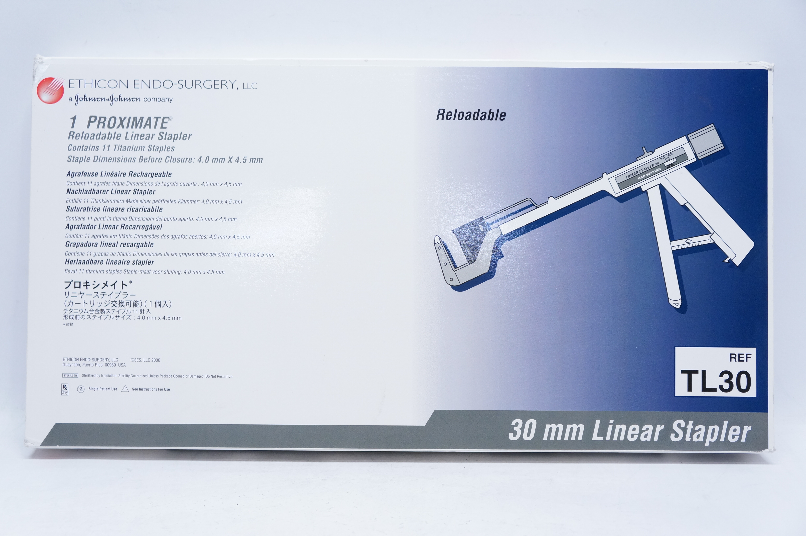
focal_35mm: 34
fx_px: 772
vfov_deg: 38.3
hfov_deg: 55.2
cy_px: 268
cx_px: 403
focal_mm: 23
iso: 800
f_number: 4.5
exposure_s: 1/100
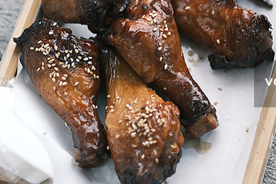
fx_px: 1365
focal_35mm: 178
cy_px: -7
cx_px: 125
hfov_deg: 11.5
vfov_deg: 7.7
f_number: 1.6
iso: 640
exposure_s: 1/180
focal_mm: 56
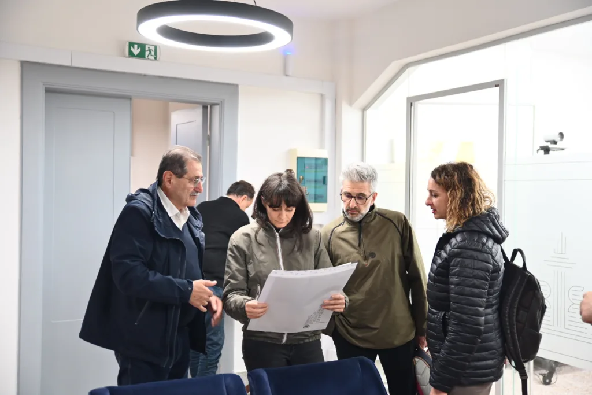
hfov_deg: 46.4
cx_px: 296
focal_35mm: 42
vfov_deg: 31.9
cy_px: 198
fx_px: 691
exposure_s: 1/80
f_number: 2.8
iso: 1250
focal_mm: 42
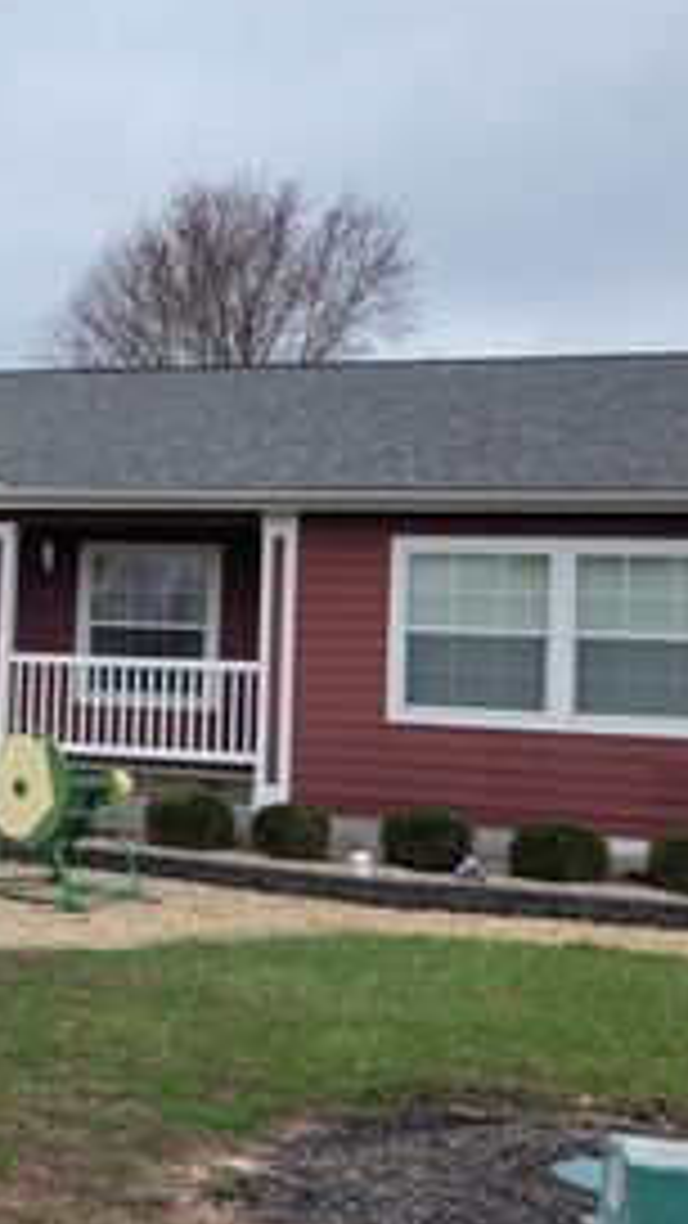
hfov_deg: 21.3
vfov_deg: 39.8
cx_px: -153
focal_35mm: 52
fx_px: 1686
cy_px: 569
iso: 40
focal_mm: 5.4
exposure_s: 1/1517
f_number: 1.8
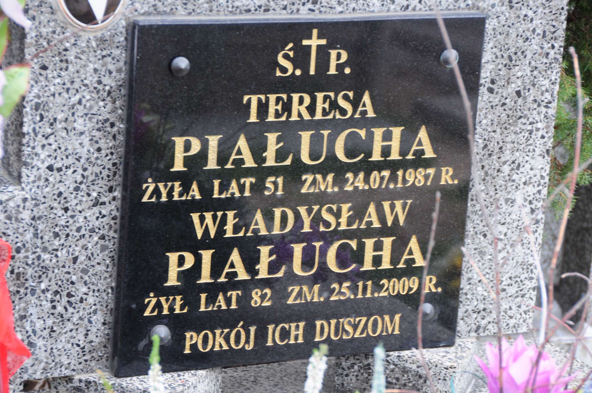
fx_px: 2217
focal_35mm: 135
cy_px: 196
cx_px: 296
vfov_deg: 10.1
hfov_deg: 15.2
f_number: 7.1
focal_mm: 90
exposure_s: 1/100
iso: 640
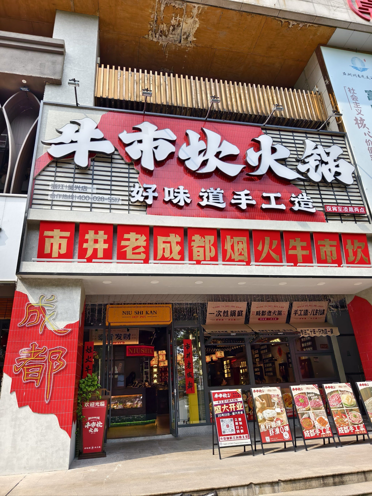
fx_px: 330
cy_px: 248
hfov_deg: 58.9
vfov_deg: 73.9
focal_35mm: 23
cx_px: 186
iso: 50
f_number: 1.75
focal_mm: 8.67
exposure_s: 1/1667
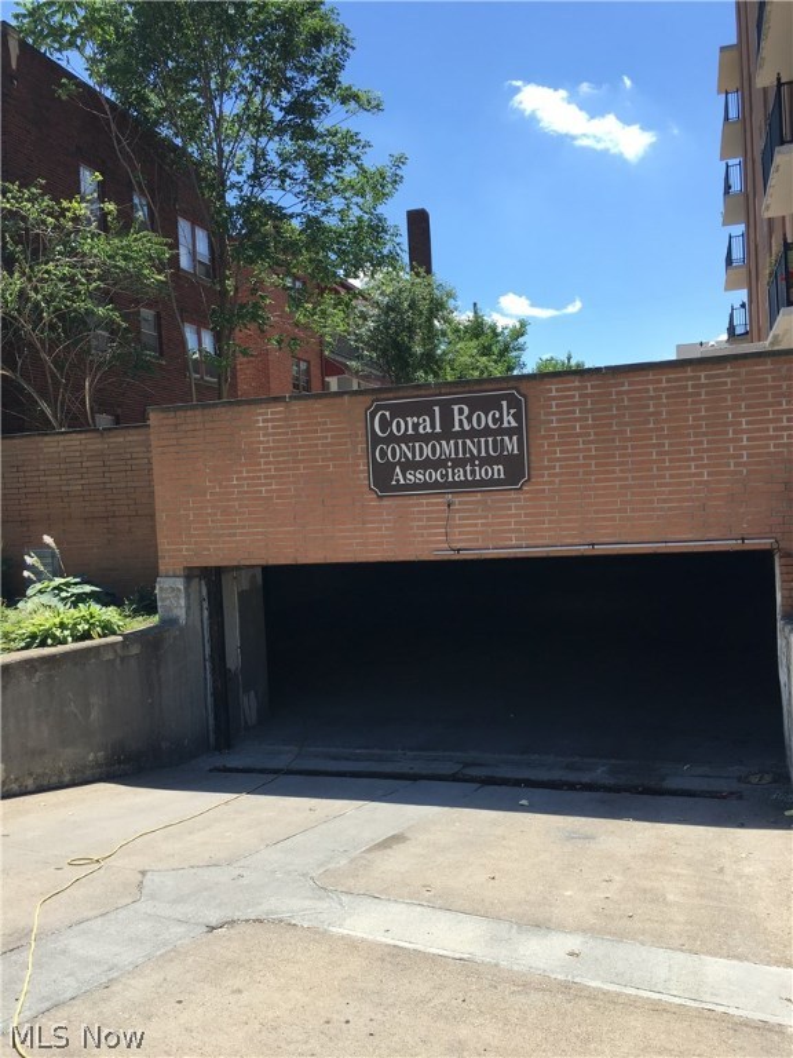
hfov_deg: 48.2
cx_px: 396
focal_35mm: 29
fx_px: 886
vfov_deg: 61.7
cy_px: 529
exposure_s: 1/864
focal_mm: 4.15
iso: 25
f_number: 2.2
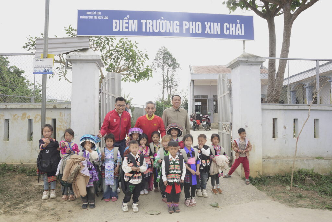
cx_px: 166
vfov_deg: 49.6
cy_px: 111
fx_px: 240
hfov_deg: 69.4
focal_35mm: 26
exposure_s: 1/125
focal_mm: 26
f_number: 9
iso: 400
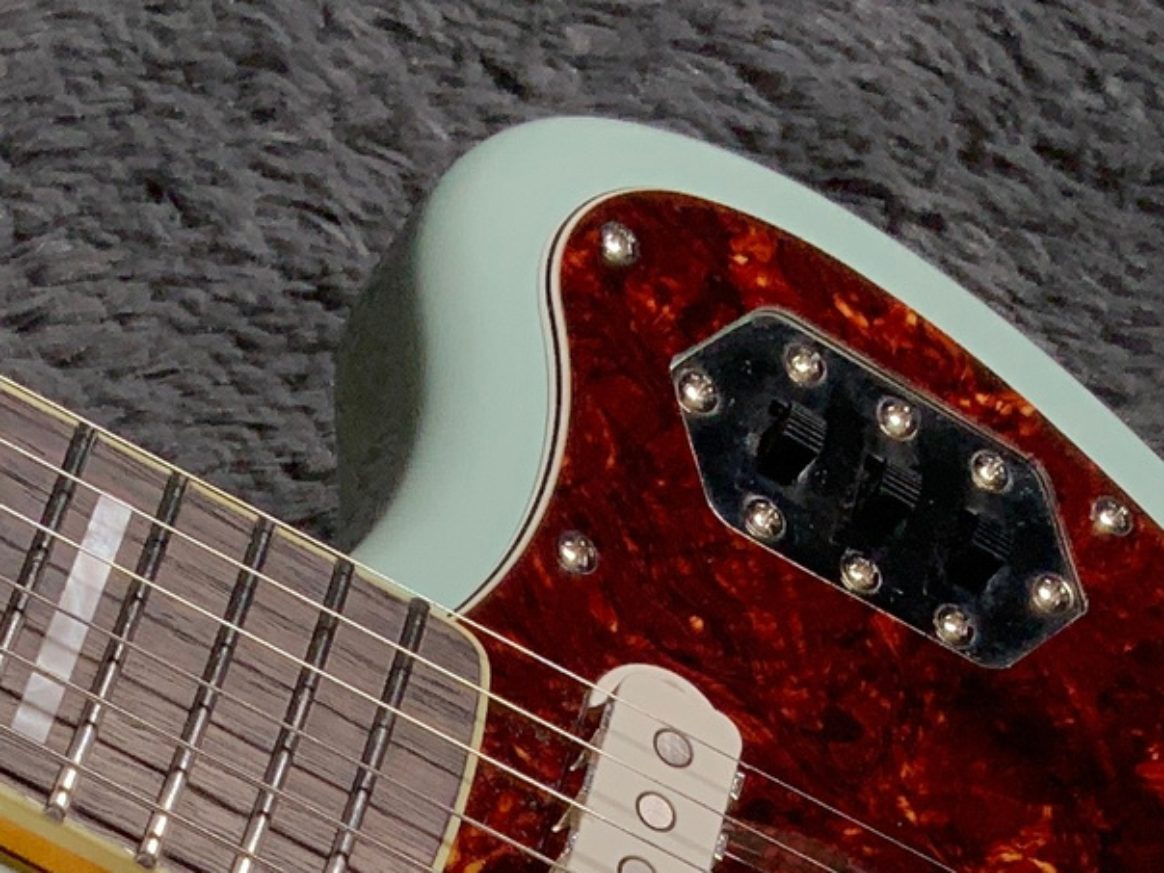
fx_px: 4136
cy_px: 1499
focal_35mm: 123
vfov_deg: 11.3
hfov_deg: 16.0
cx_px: 646
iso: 32
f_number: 1.8
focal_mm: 3
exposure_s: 1/312
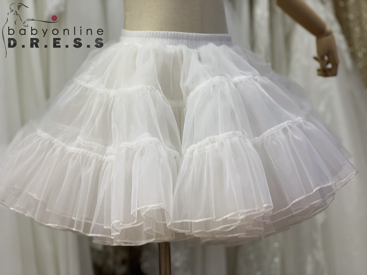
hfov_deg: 36.8
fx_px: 551
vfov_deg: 28.0
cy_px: 138
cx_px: 184
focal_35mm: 52
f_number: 2.4
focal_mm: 6
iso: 64
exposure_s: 1/122
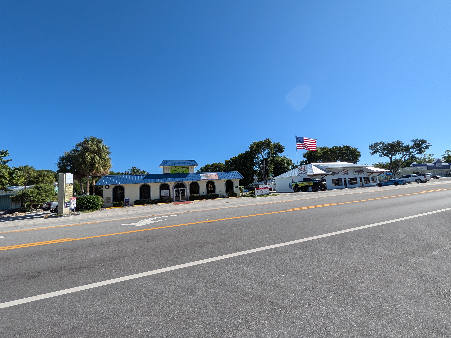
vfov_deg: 89.9
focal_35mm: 13
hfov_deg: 106.2
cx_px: 226
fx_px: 169
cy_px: 169
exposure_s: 1/1229
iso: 27
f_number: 2.2
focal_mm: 1.54
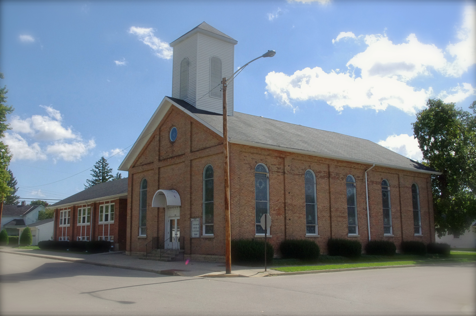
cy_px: 158
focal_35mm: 34
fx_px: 449
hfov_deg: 55.9
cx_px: 238
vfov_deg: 38.8
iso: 1600
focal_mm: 23.13
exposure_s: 1/3200
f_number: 9
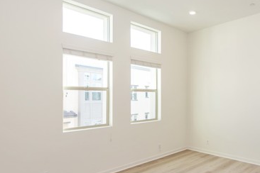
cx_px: 186
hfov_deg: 62.7
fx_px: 202
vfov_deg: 46.3
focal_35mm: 28
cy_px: 99
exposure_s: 1/125
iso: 220
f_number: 5.6
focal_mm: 16
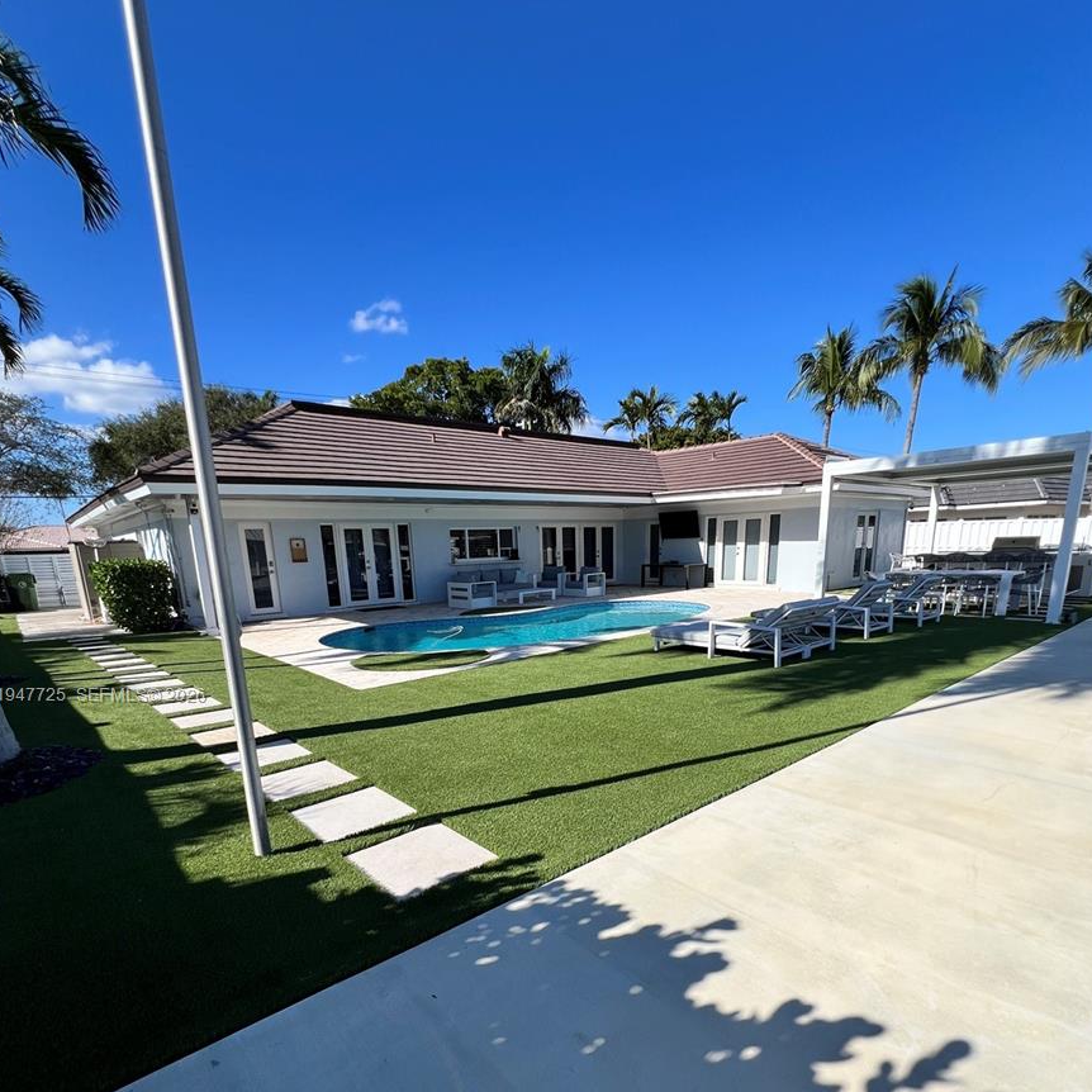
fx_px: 571
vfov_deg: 85.4
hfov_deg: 87.4
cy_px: 697
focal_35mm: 16
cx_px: 541
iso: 32
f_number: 1.8
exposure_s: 1/1597
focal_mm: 1.57
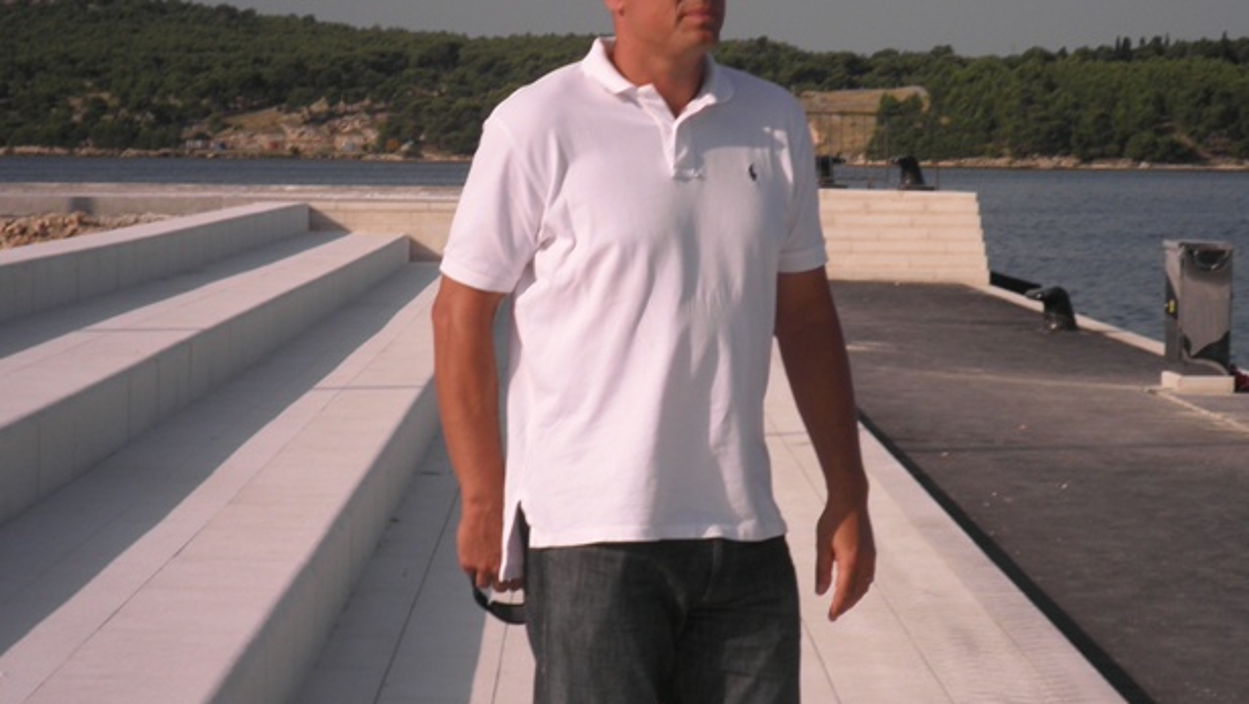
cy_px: 316
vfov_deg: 9.9
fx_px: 4075
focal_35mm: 123
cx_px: 616
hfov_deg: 17.4
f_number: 11.9
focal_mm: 15.6
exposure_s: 1/160
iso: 64
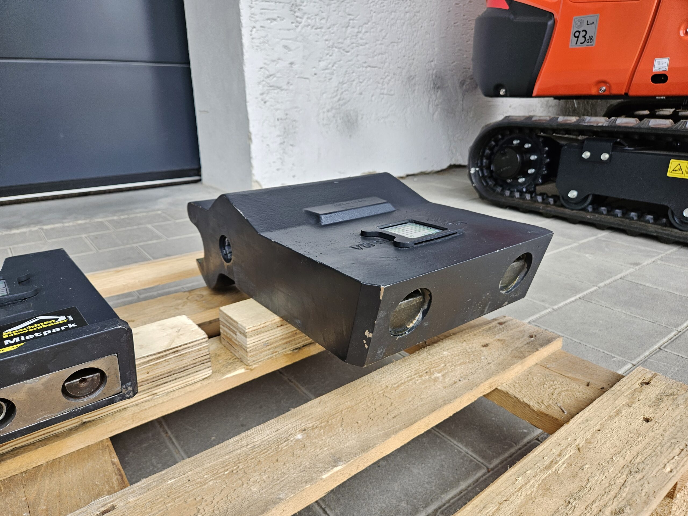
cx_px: 344
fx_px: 457
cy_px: 258
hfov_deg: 73.9
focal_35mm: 23
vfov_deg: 58.9
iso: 64
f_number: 1.8
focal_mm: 5.4
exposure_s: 1/180
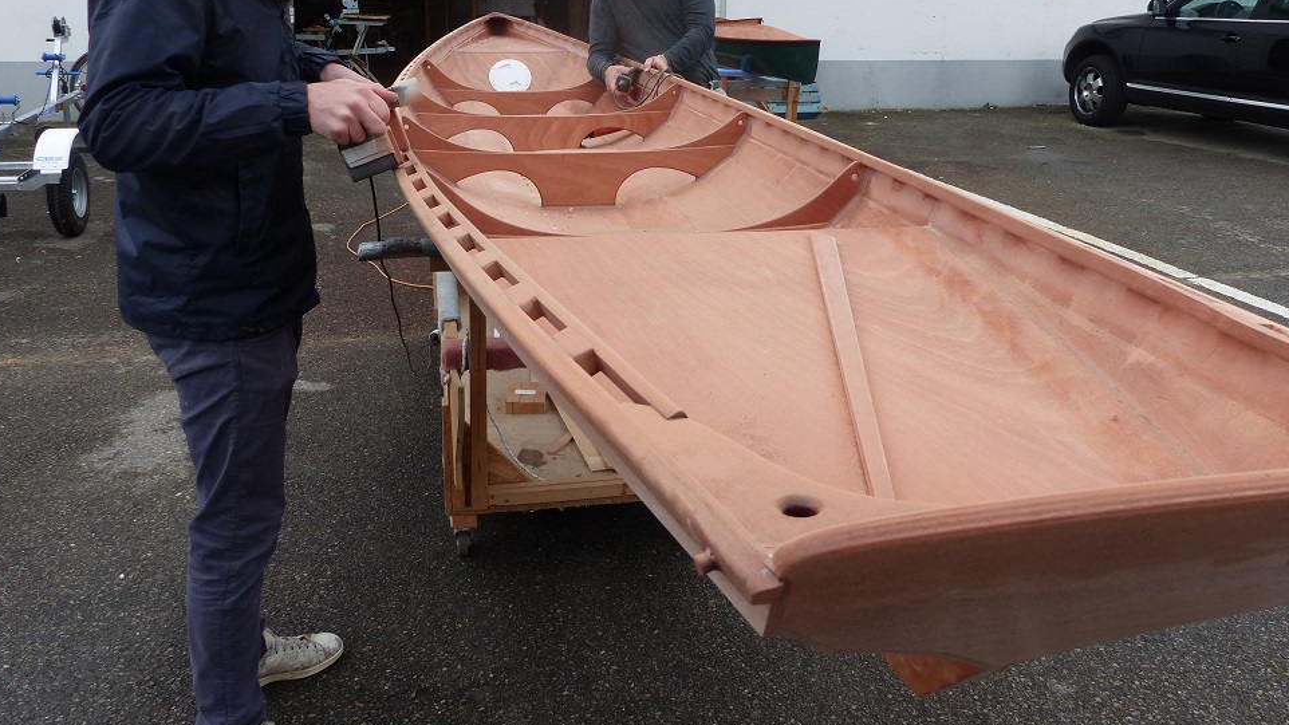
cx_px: 624
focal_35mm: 29
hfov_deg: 66.1
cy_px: 241
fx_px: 991
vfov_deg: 39.7
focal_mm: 4.5
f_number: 4
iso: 100
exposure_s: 1/160
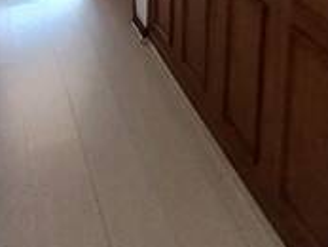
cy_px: -133
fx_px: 427
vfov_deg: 24.3
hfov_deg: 41.3
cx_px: 228
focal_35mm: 45
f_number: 2.2
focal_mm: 1.42
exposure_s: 1/40
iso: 125
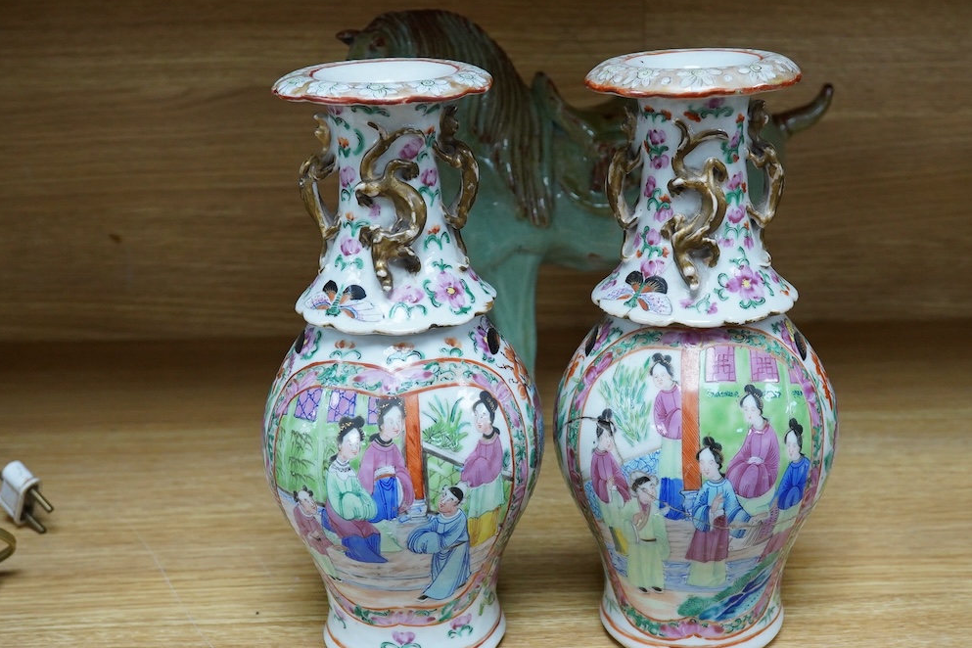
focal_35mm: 51
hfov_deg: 38.8
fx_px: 1377
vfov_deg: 26.5
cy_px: 357
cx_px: 548
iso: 2500
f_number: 10
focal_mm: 30
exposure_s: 1/160
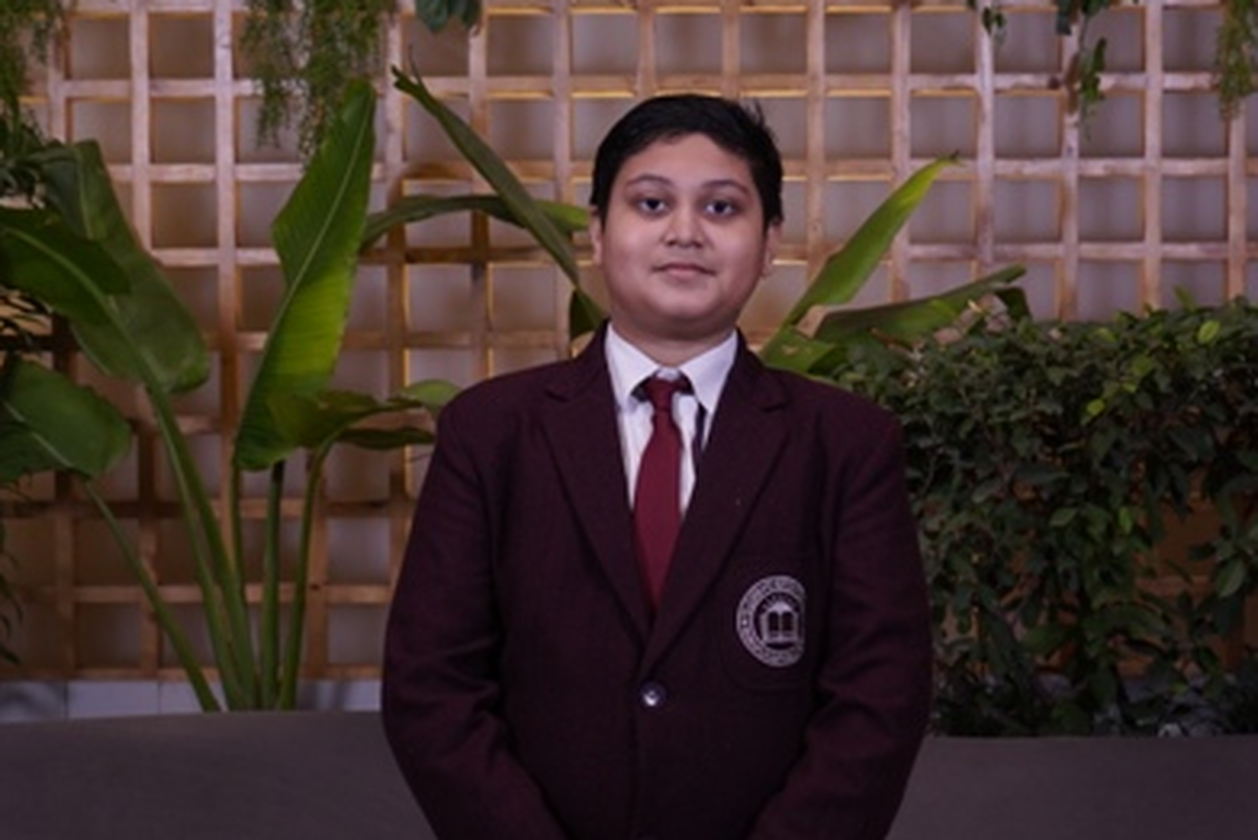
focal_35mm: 63
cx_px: 705
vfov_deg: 21.6
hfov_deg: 31.8
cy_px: 423
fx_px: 2202
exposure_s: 1/125
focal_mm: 37
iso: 400
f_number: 5
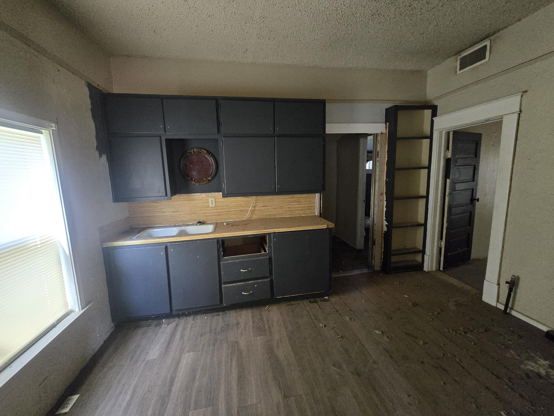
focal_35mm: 13
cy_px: 208
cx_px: 277
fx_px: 208
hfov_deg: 106.2
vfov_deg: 89.9
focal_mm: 2.2
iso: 1600
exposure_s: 1/60
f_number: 2.2
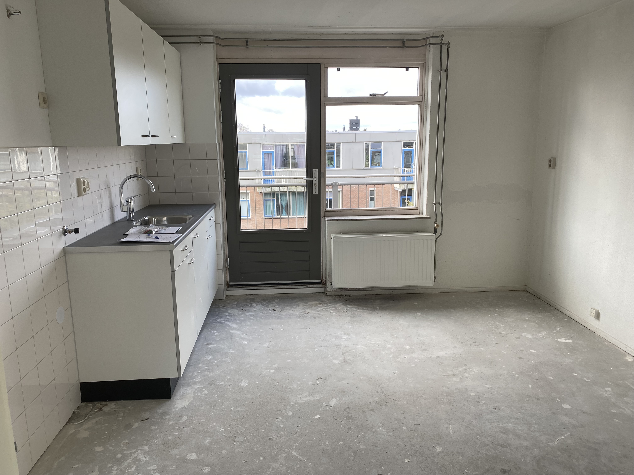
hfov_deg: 67.3
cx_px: 317
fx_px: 476
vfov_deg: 53.1
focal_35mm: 26
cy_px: 238
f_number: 1.8
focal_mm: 4.25
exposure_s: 1/128
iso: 32
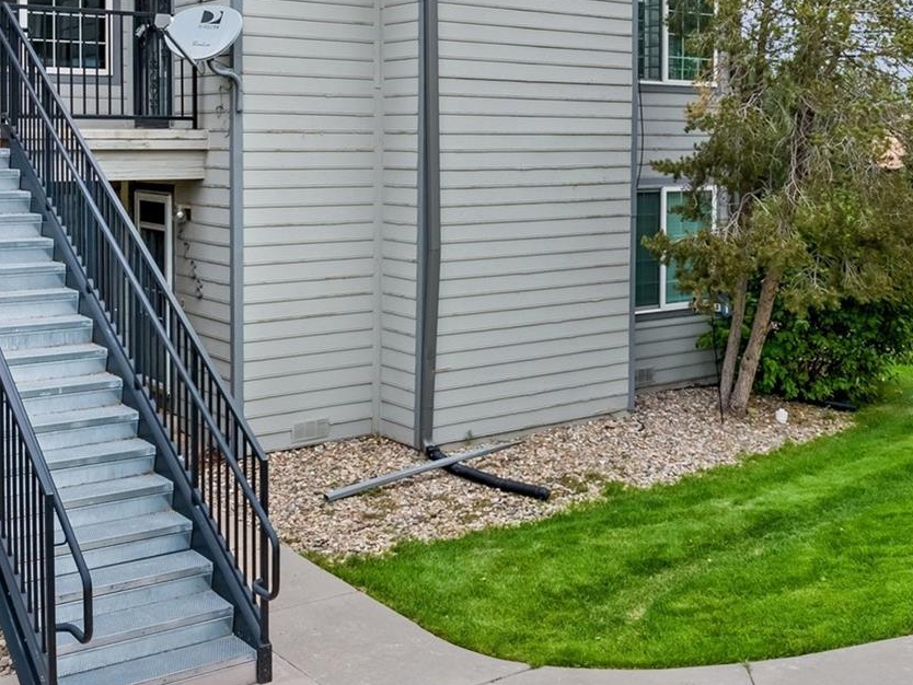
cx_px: 553
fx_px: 1214
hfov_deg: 41.0
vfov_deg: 31.0
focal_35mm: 46
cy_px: 169
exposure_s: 1/400
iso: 250
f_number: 2.8
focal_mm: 12.29
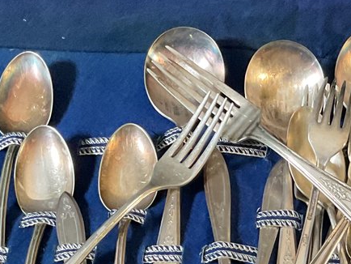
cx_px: 429
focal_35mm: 101
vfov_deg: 14.3
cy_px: 299
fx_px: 1025
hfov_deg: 18.4
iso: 200
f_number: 1.8
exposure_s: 1/60
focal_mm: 3
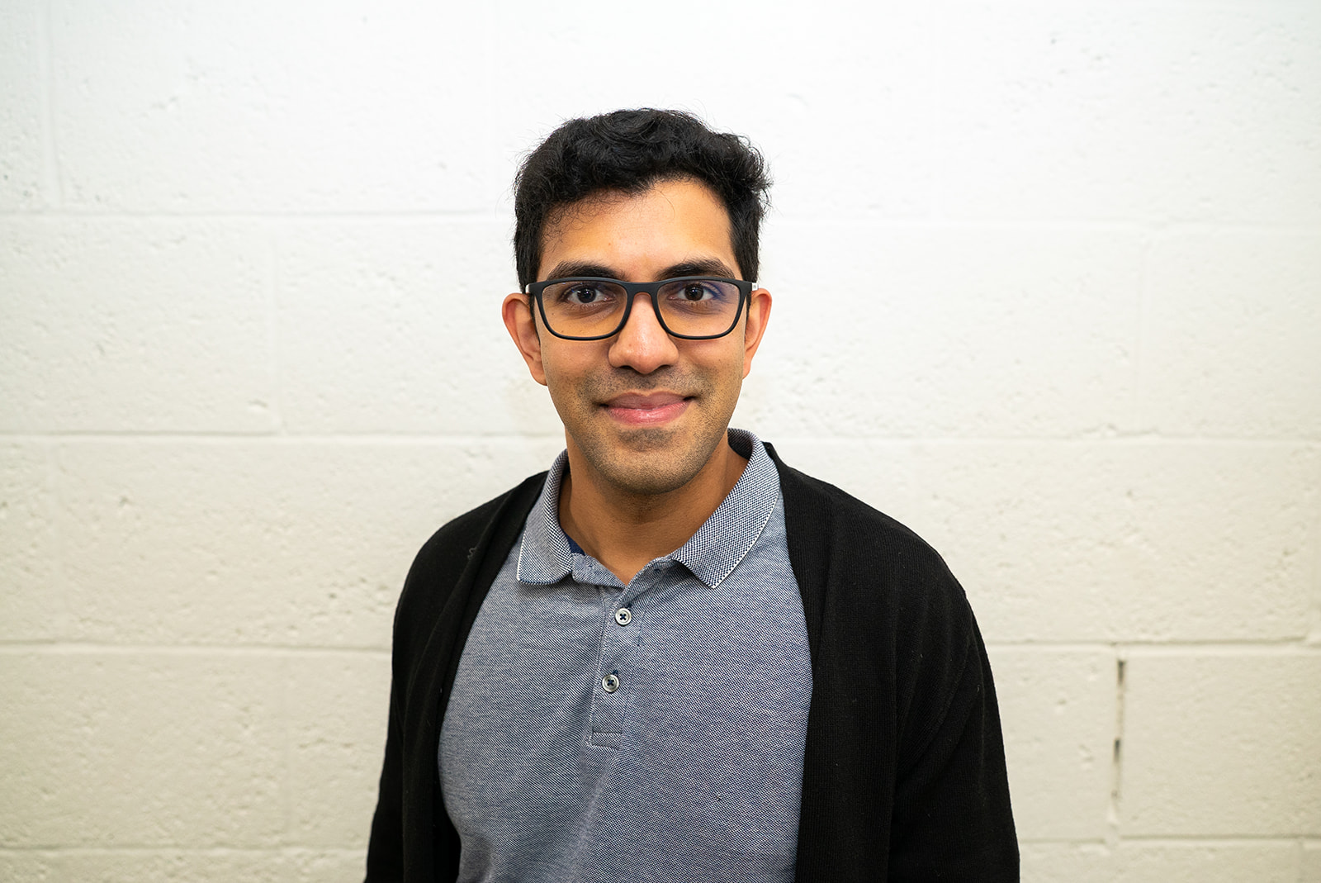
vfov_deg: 37.9
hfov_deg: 54.4
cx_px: 660
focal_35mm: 35
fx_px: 1285
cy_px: 442
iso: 2000
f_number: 3.2
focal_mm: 35
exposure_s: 1/125
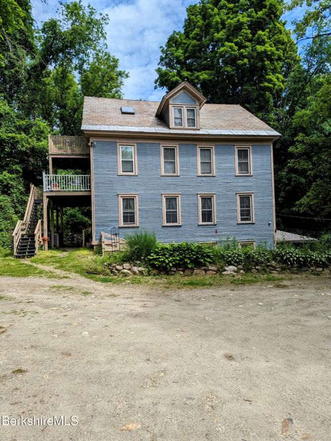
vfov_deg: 71.5
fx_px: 305
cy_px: 220
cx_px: 166
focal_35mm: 24
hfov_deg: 56.9
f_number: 1.85
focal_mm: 6.81
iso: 43
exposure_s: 1/1715
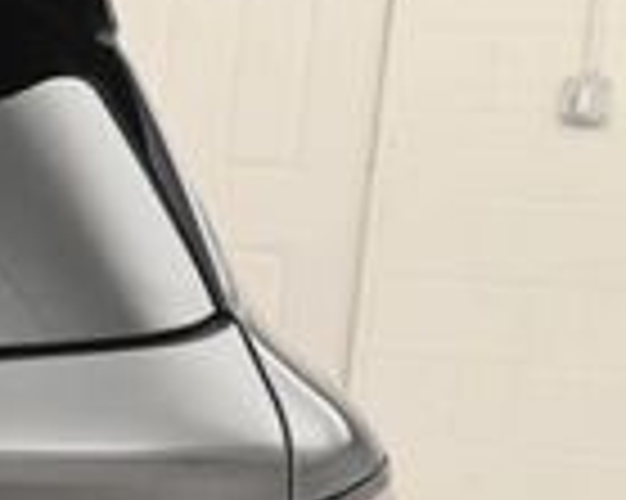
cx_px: -662
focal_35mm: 138
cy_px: 712
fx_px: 2555
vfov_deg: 10.8
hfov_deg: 12.2
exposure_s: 1/60
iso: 4000
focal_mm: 32
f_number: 9
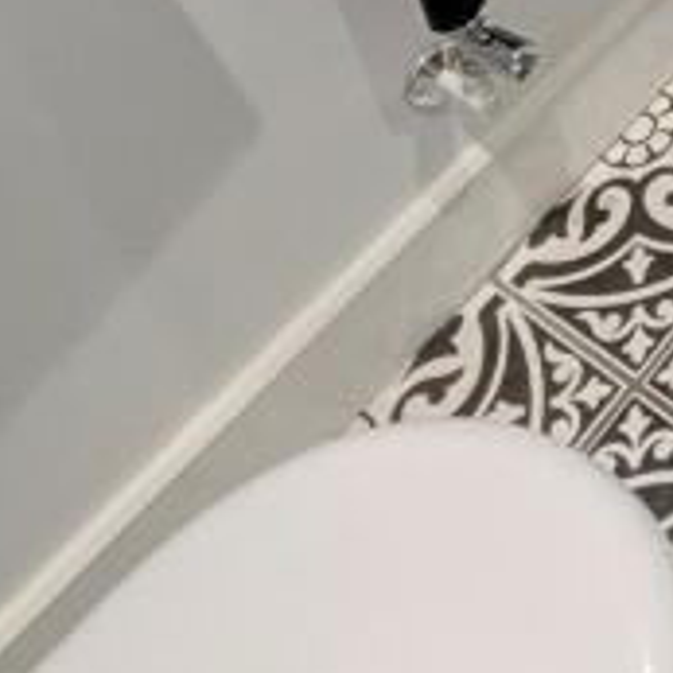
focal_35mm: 68
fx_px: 1496
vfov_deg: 17.2
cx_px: 1085
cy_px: -729
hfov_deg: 20.6
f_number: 2.2
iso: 224
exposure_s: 1/100
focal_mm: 1.95
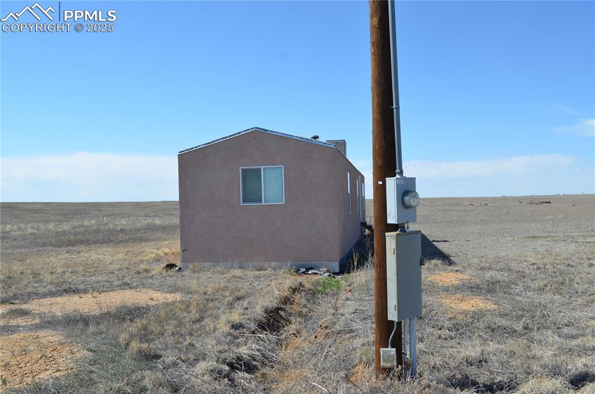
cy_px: 197
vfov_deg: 36.7
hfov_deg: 53.2
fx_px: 594
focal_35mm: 36
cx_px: 298
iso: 100
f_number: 8
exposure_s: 1/250
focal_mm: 24
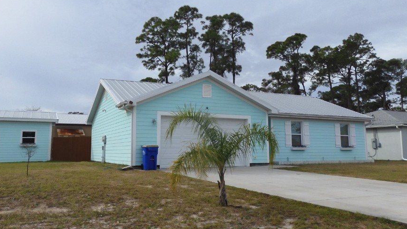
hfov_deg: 62.6
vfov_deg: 37.8
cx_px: 191
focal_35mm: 31
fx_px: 335
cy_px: 106
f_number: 3.4
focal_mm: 4.3
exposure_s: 1/1000
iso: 100
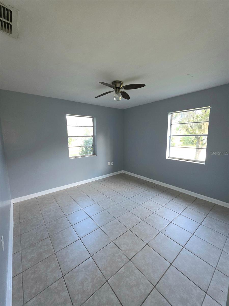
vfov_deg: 106.2
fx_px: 115
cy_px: 153
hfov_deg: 89.9
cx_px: 114
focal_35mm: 13
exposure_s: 1/60.2
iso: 160
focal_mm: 2.2
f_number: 1.9
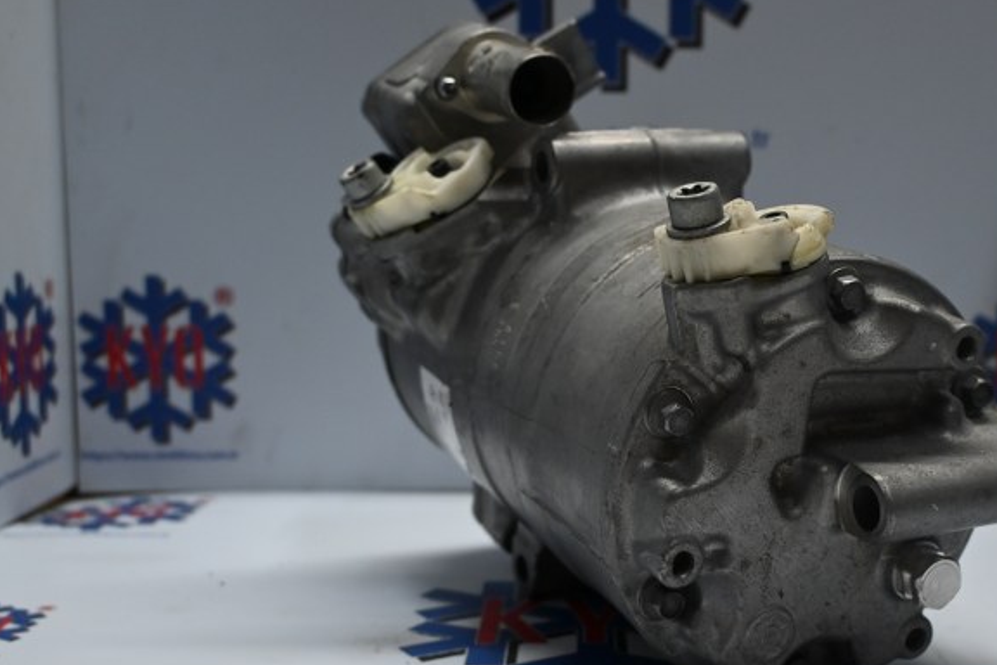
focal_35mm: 50
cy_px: 370
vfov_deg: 27.0
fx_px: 1385
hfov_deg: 39.3
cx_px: 634
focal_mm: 24
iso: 720
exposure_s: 1/125
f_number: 4.2
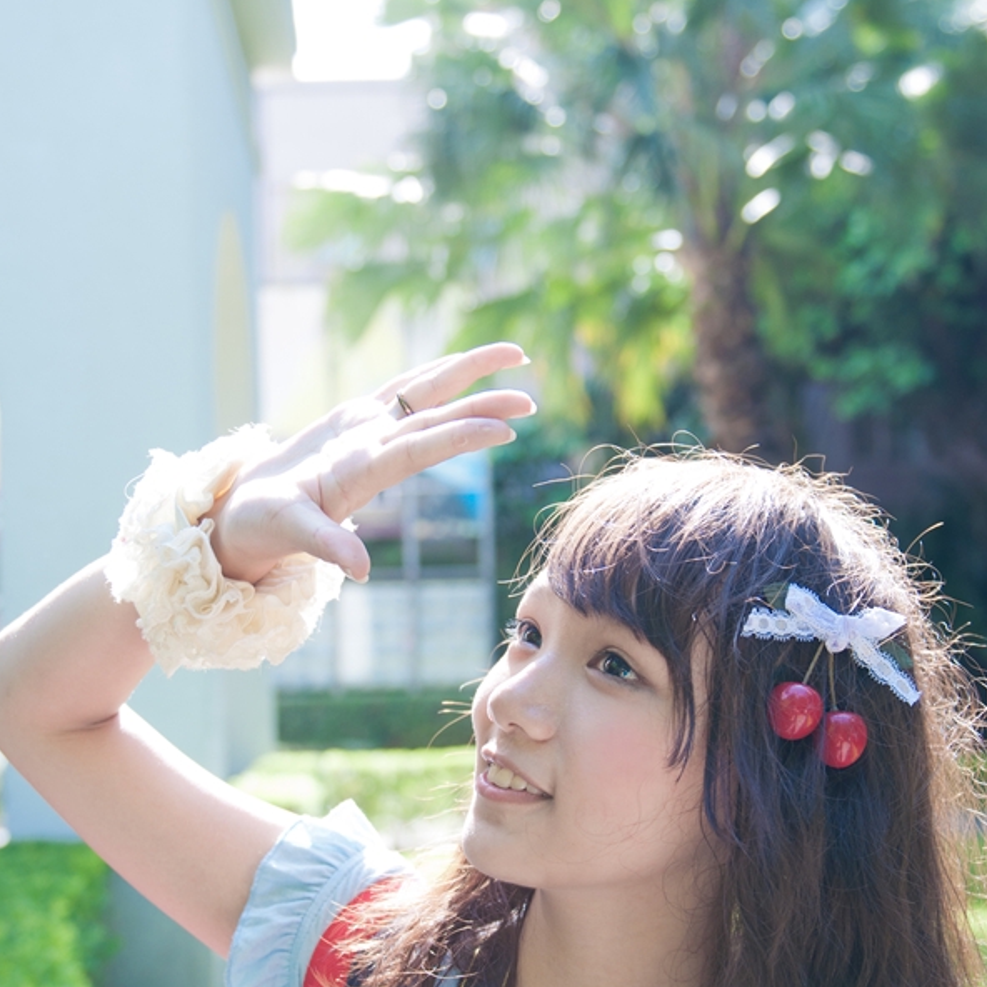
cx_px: 469
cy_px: 602
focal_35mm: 59
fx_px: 1903
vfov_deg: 29.0
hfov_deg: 29.1
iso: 200
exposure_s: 1/320
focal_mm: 28
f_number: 2.8
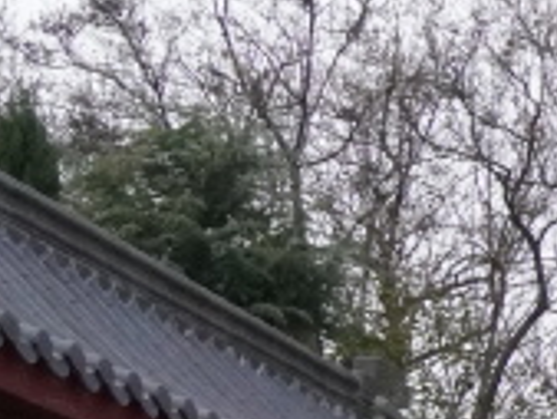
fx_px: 2254
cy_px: 87
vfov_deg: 10.6
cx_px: 1361
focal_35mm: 140
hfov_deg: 11.5
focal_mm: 16
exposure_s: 1/2500
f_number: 9
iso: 4000
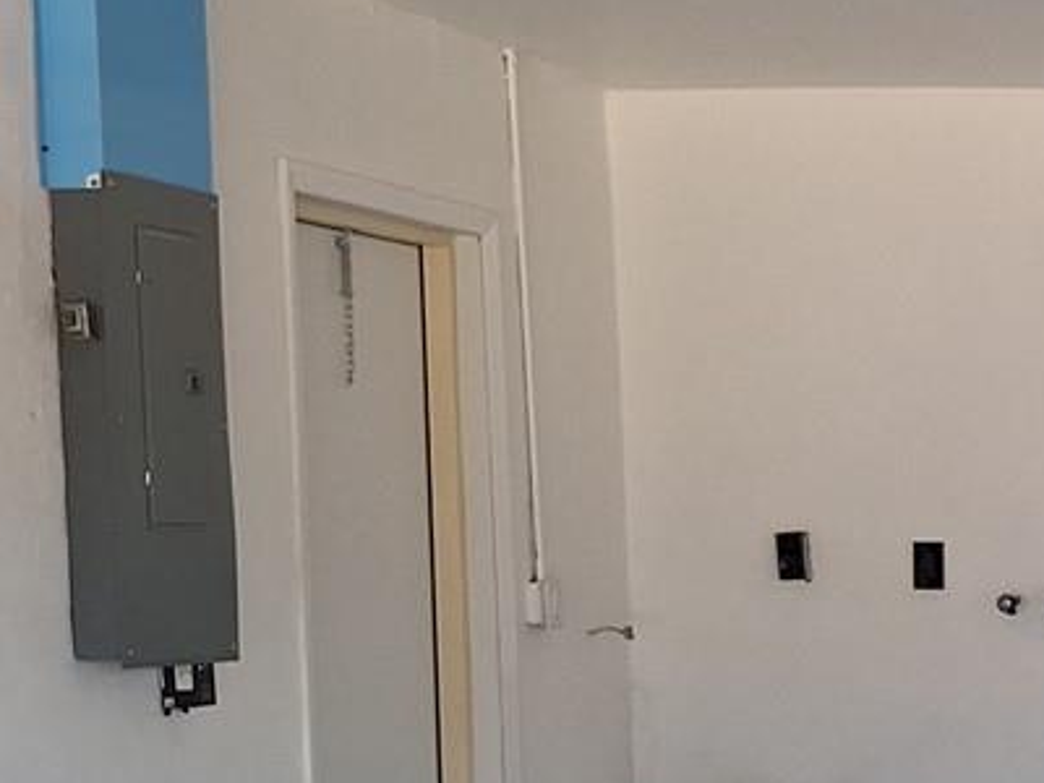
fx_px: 2775
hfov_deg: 18.1
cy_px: 746
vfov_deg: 15.8
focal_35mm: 92
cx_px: 1710
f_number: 1.8
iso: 40
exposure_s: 1/123
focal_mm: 5.54
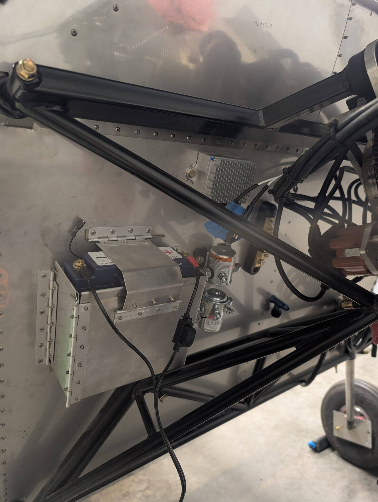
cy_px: 251
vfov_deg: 71.5
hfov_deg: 56.9
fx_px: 349
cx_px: 189
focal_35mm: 24
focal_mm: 6.9
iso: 223
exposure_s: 1/24
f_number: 1.68
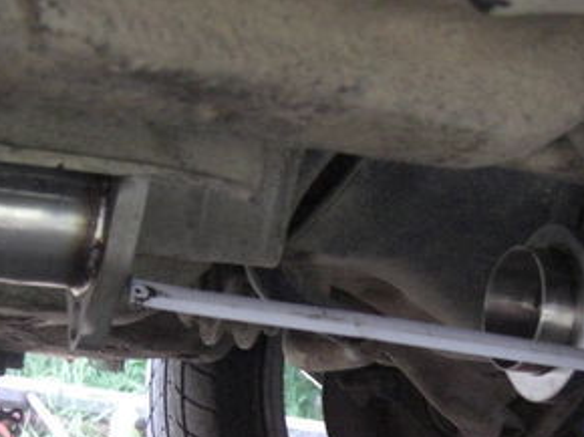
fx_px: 1416
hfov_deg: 23.2
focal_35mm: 84
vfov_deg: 17.3
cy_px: 383
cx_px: 377
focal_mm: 7.9
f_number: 2.8
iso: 800
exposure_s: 1/60
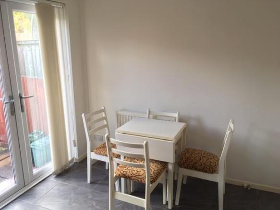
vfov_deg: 48.2
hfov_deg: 61.7
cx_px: 140
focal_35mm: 29
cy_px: 105
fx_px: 235
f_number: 2.2
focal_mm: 4.15
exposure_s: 1/33
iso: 25
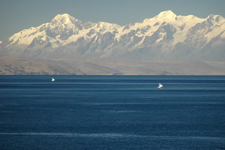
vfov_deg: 5.4
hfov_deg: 8.1
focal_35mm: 255
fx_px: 1592
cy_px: 75
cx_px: 112
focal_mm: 170
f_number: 4.8
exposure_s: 1/500
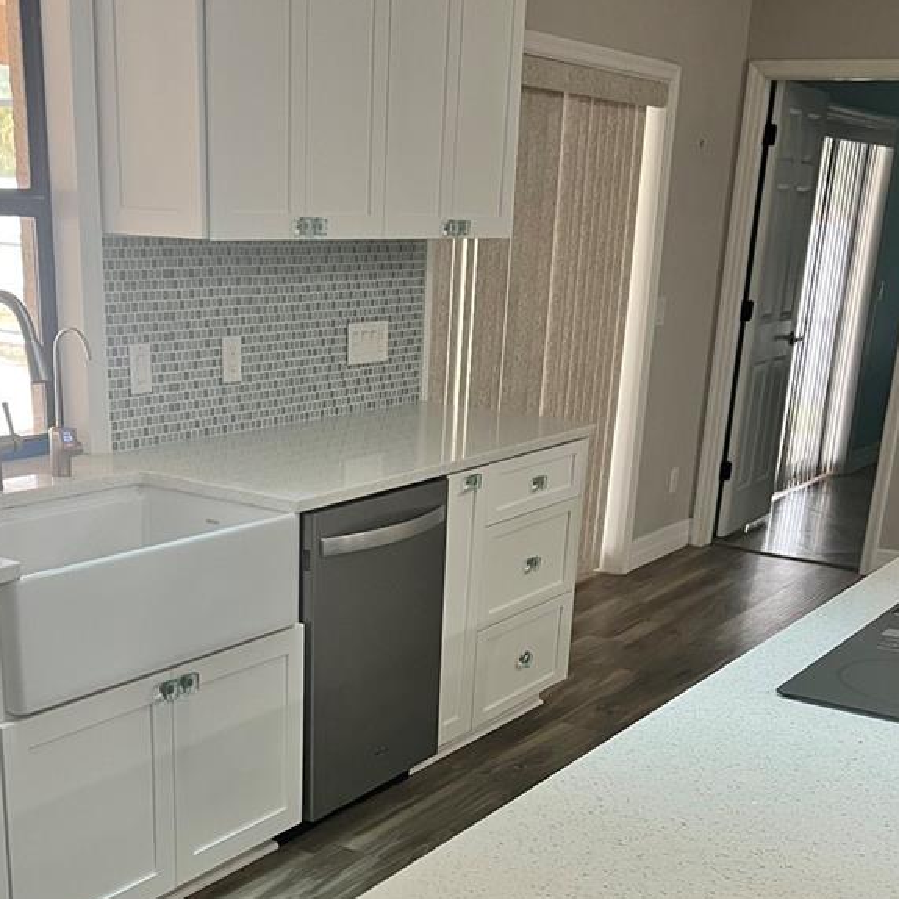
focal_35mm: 48
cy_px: 780
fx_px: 1410
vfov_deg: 33.8
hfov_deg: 35.3
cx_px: 417
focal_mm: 5.7
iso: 125
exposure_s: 1/60
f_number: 1.5
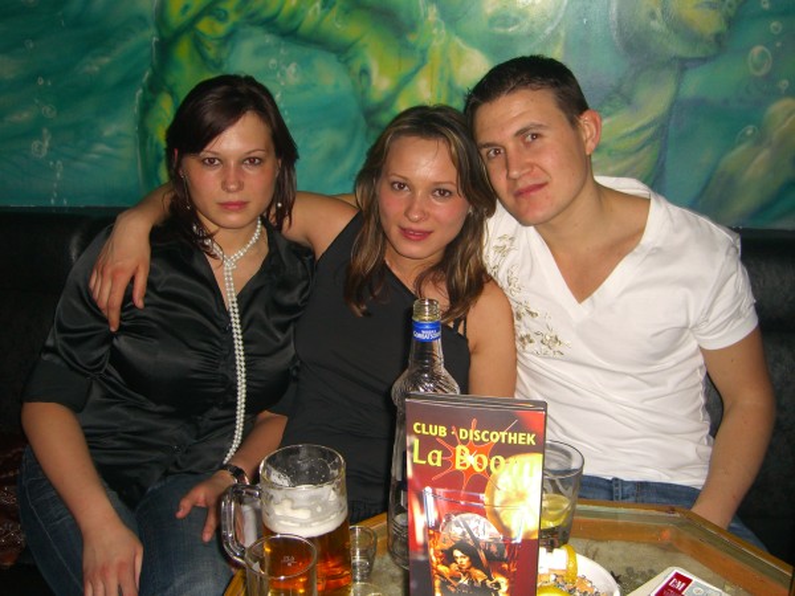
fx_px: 873
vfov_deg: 37.7
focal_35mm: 38
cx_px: 398
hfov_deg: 49.0
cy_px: 298
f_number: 2.8
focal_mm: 7.9
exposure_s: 1/60
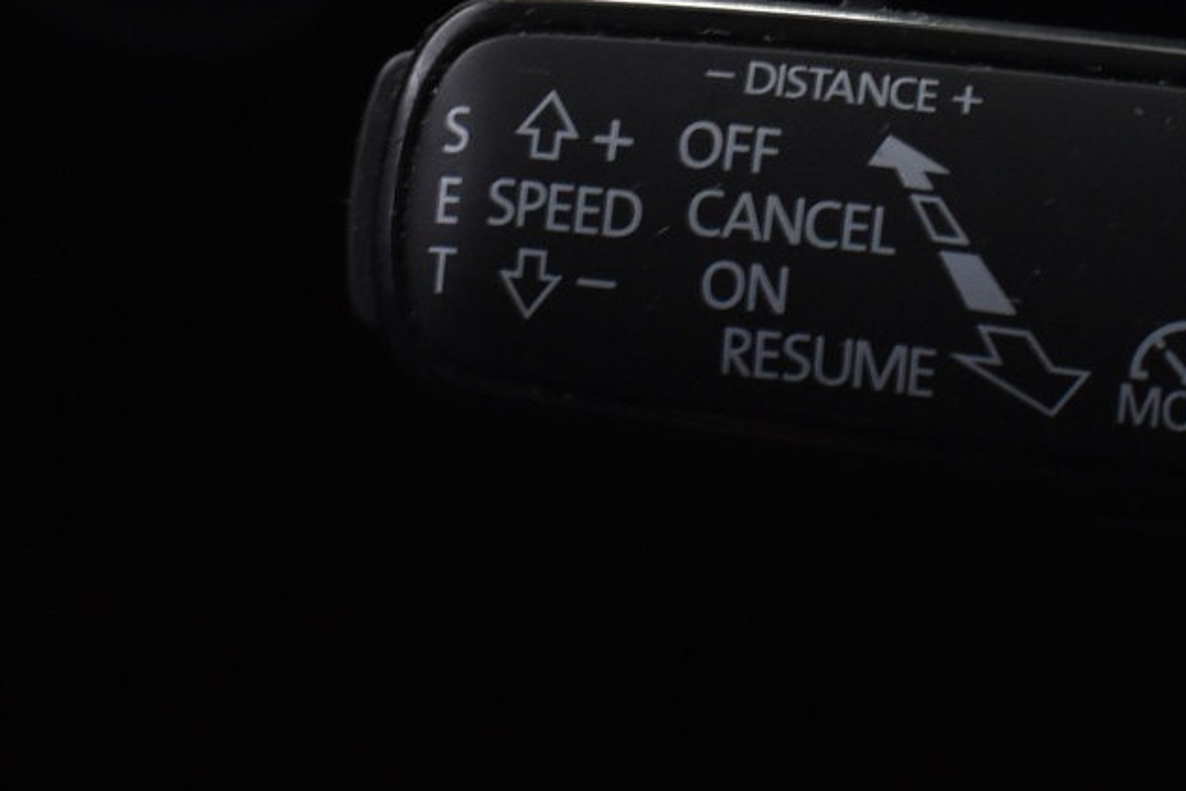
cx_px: 797
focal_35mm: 96
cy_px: 188
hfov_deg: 21.1
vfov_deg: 14.2
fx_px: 3173
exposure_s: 1/10
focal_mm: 25
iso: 1250
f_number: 5.6
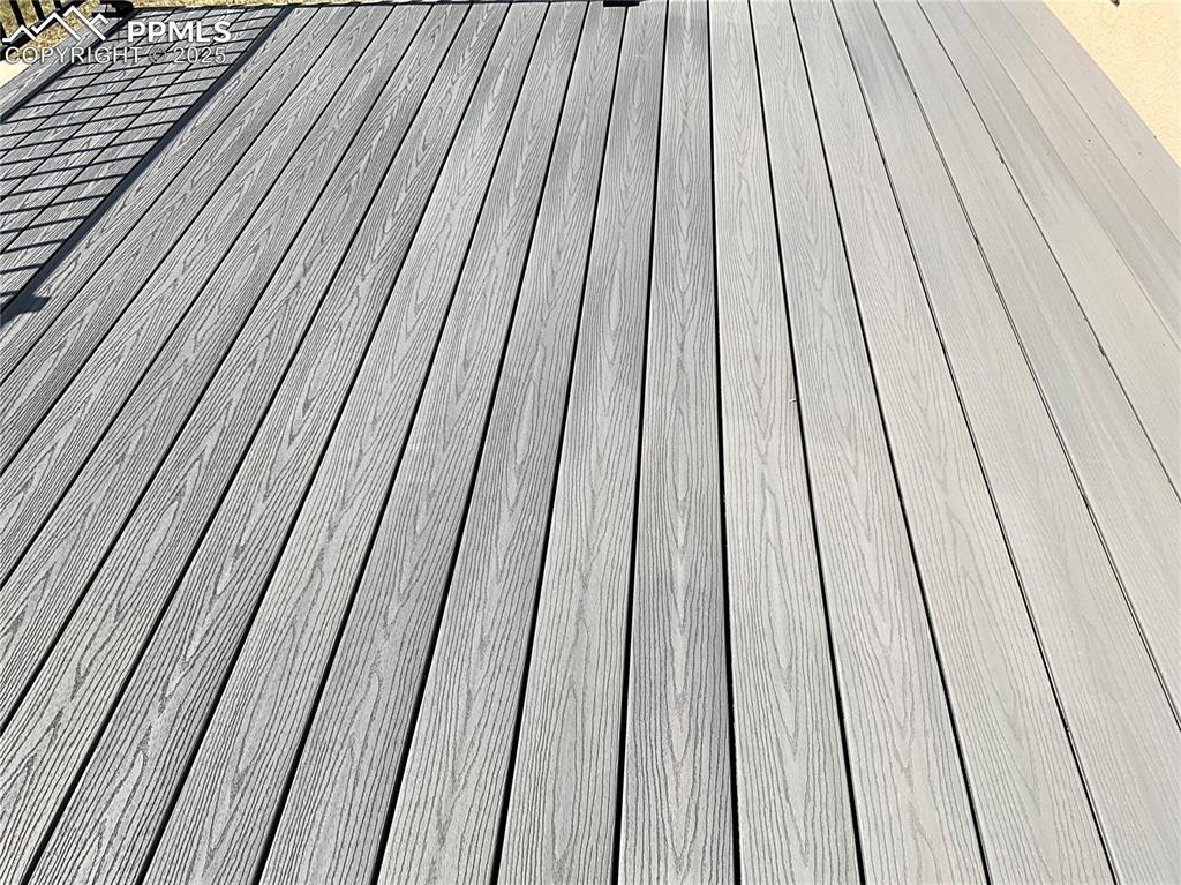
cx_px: 590
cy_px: 442
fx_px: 989
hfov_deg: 61.7
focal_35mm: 29
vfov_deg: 48.2
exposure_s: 1/2141
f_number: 1.8
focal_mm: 3
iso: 25
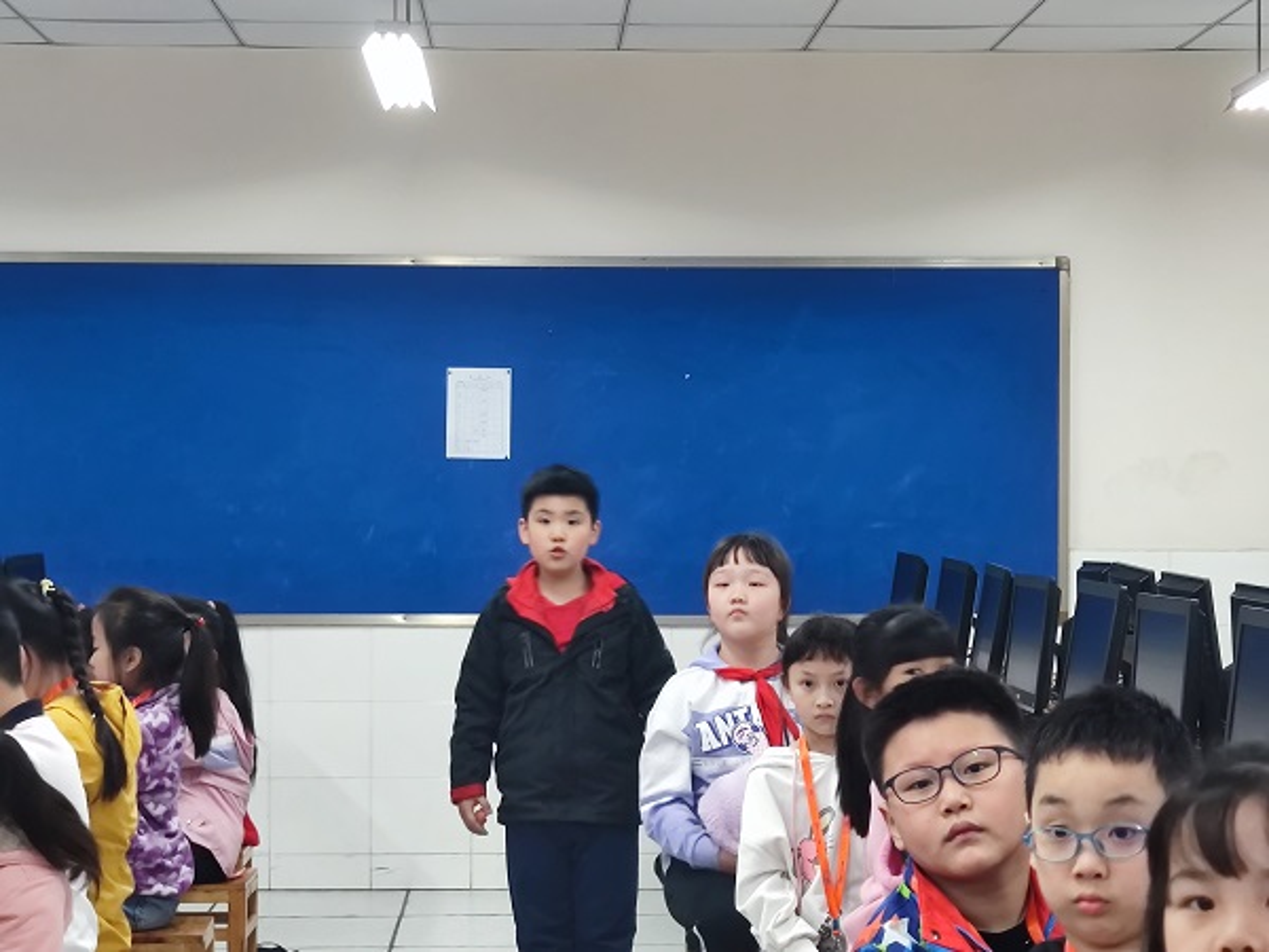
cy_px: 476
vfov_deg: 19.6
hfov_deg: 26.0
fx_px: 2749
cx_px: 634
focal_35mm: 75
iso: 415
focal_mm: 6.72
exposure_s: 1/100
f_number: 1.69
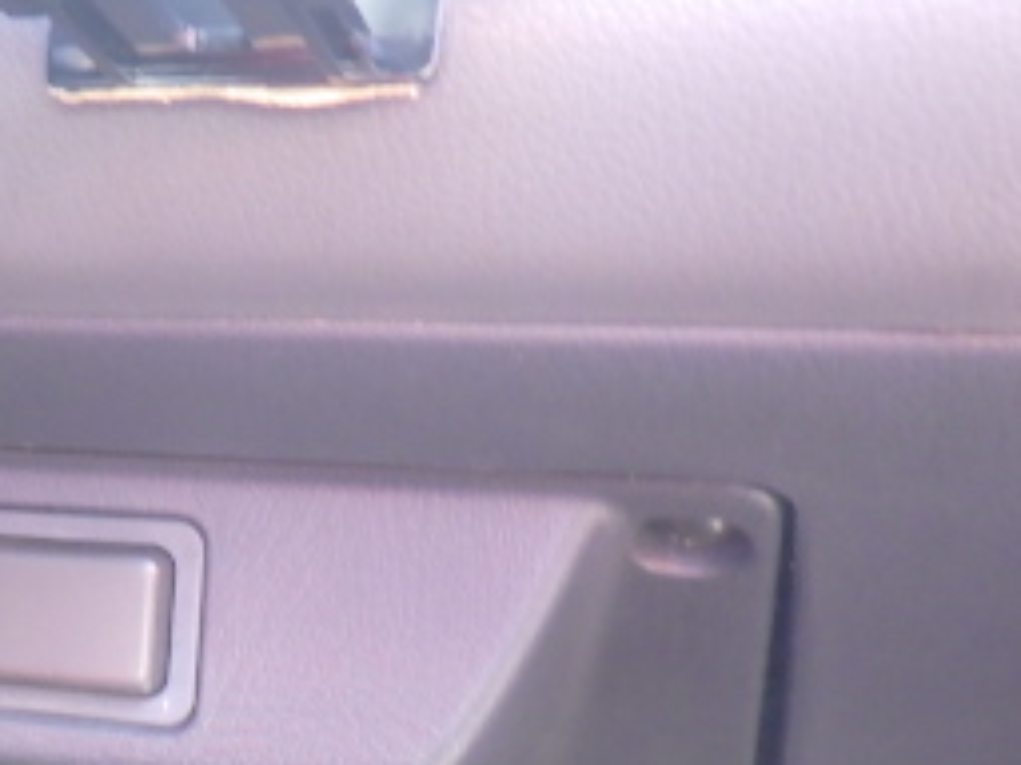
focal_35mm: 70
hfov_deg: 24.8
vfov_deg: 20.7
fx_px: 2065
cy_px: 657
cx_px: -235
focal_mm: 5
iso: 500
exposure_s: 1/45
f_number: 3.5
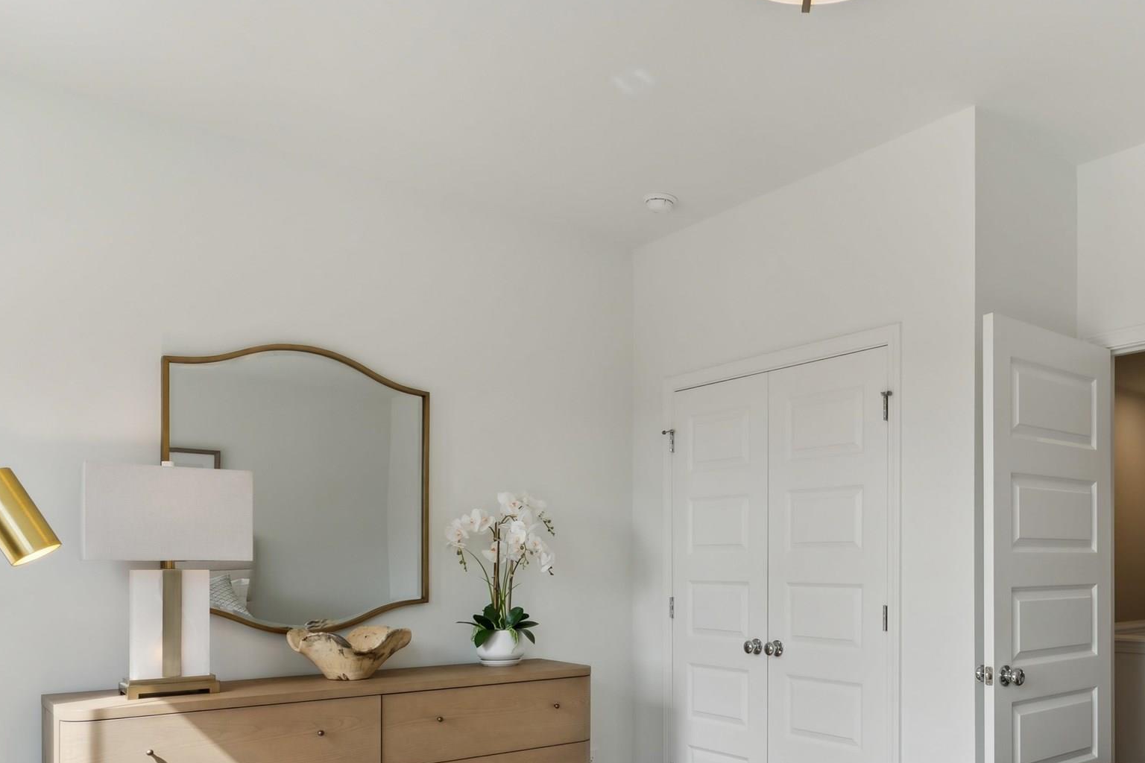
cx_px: 757
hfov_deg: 63.9
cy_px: 612
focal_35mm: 28
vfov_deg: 44.1
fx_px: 890
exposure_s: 1/60
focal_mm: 14
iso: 100
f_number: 9
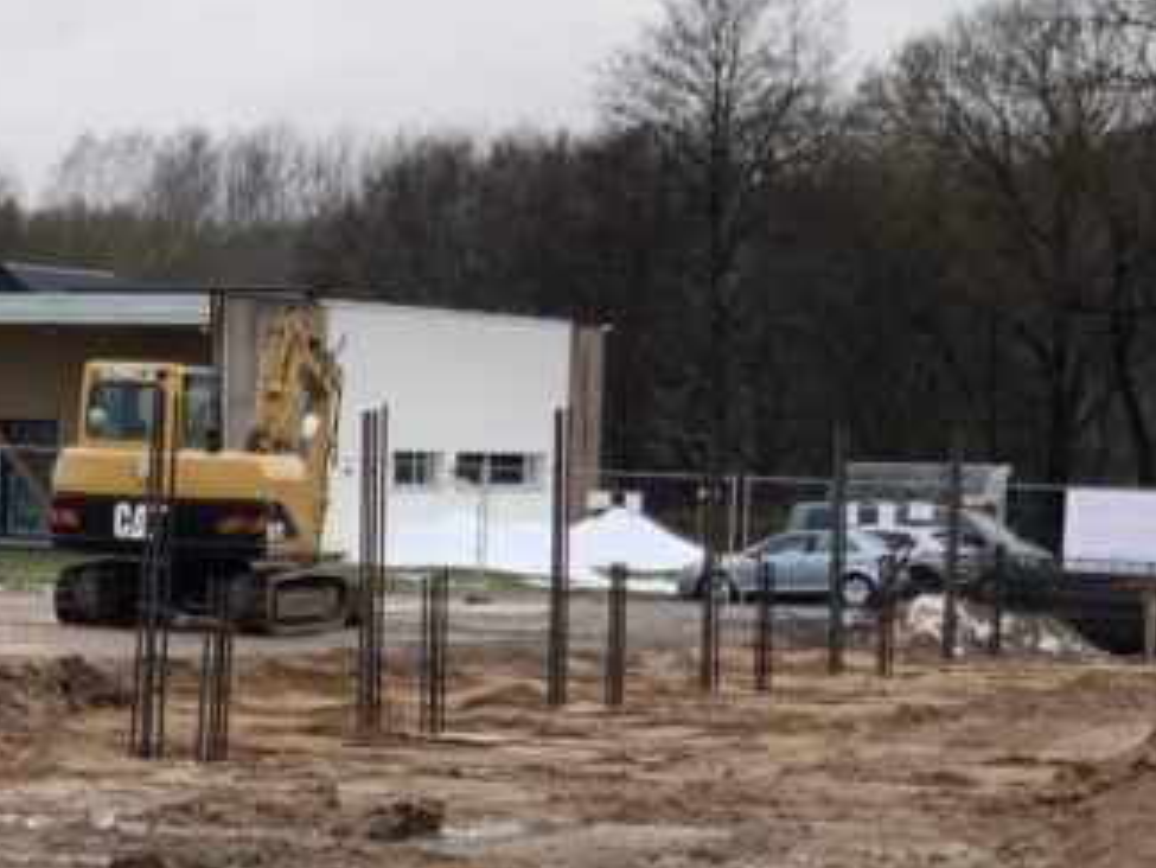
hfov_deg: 11.9
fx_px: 5479
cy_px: 761
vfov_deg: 9.0
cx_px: -85
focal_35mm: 164
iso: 16
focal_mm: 6
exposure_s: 1/120
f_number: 2.4
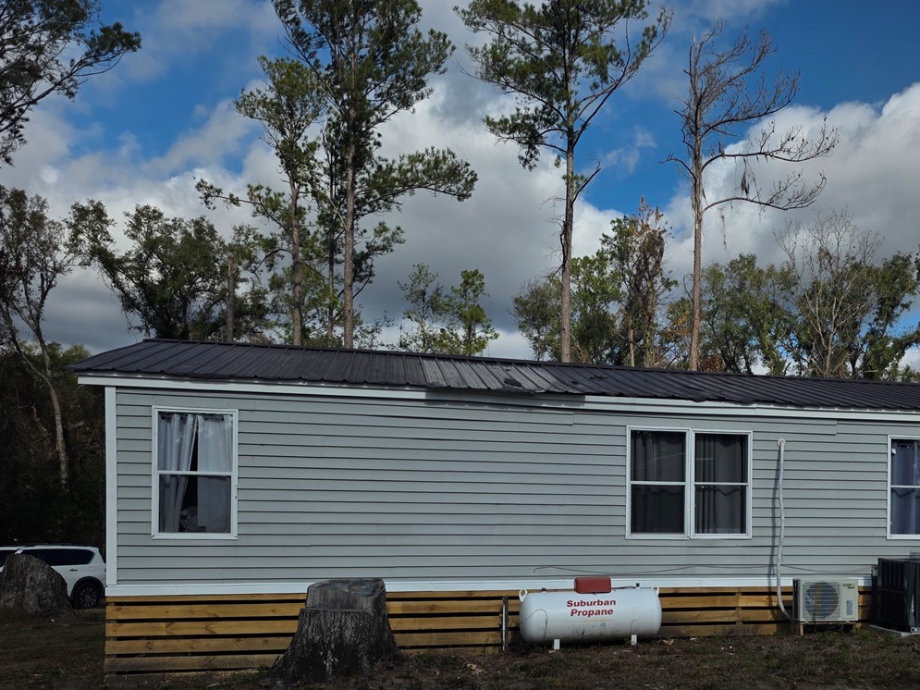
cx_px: 669
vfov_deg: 37.6
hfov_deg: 48.6
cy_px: 528
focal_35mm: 37
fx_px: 983
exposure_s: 1/7944
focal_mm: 6.25
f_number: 1.7
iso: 32
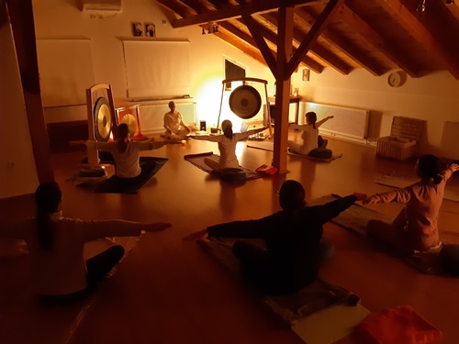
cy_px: 172
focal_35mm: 26
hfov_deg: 67.3
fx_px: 345
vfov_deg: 53.1
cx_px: 230
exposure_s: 1/10
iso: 320
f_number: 1.7
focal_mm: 3.92
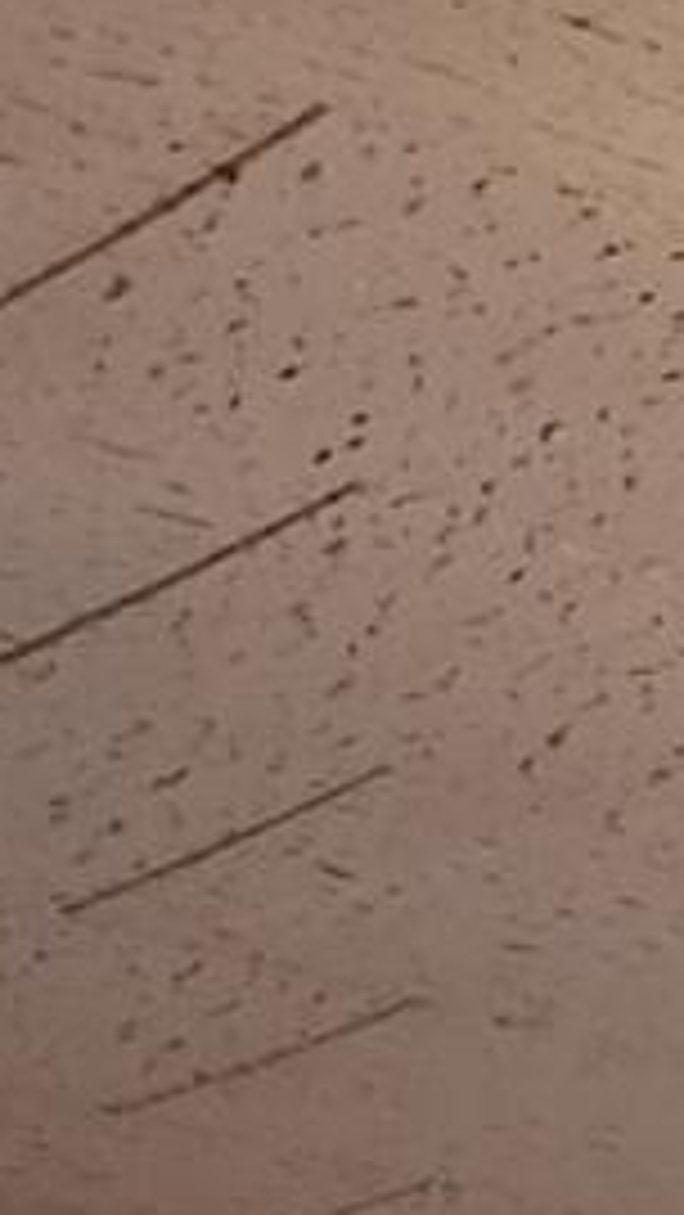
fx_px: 6767
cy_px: 4257
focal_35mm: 210
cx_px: 3064
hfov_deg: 5.0
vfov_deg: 8.0
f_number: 2.4
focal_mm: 4.3
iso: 200
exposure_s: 1/60
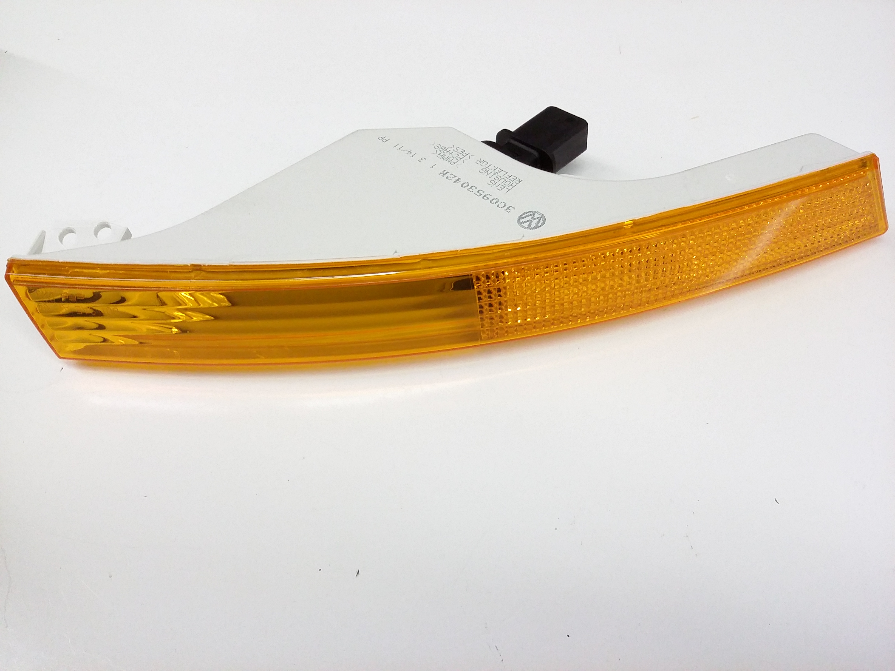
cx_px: 448
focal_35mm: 32
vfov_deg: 44.2
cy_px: 336
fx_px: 827
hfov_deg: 56.8
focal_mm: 3.4
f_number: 2.4
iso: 200
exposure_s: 1/20
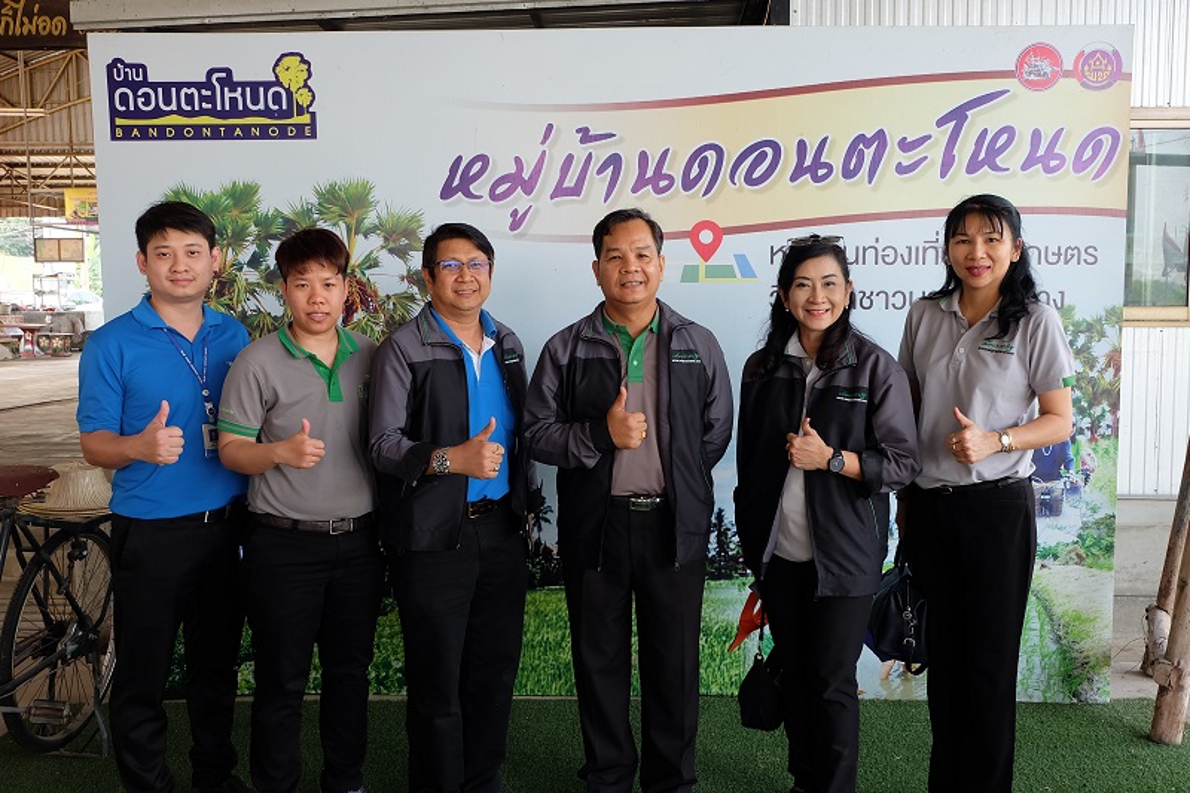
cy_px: 396
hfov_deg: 61.9
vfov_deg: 43.6
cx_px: 595
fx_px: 991
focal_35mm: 30
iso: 400
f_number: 4.5
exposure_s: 1/56
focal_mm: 20.1
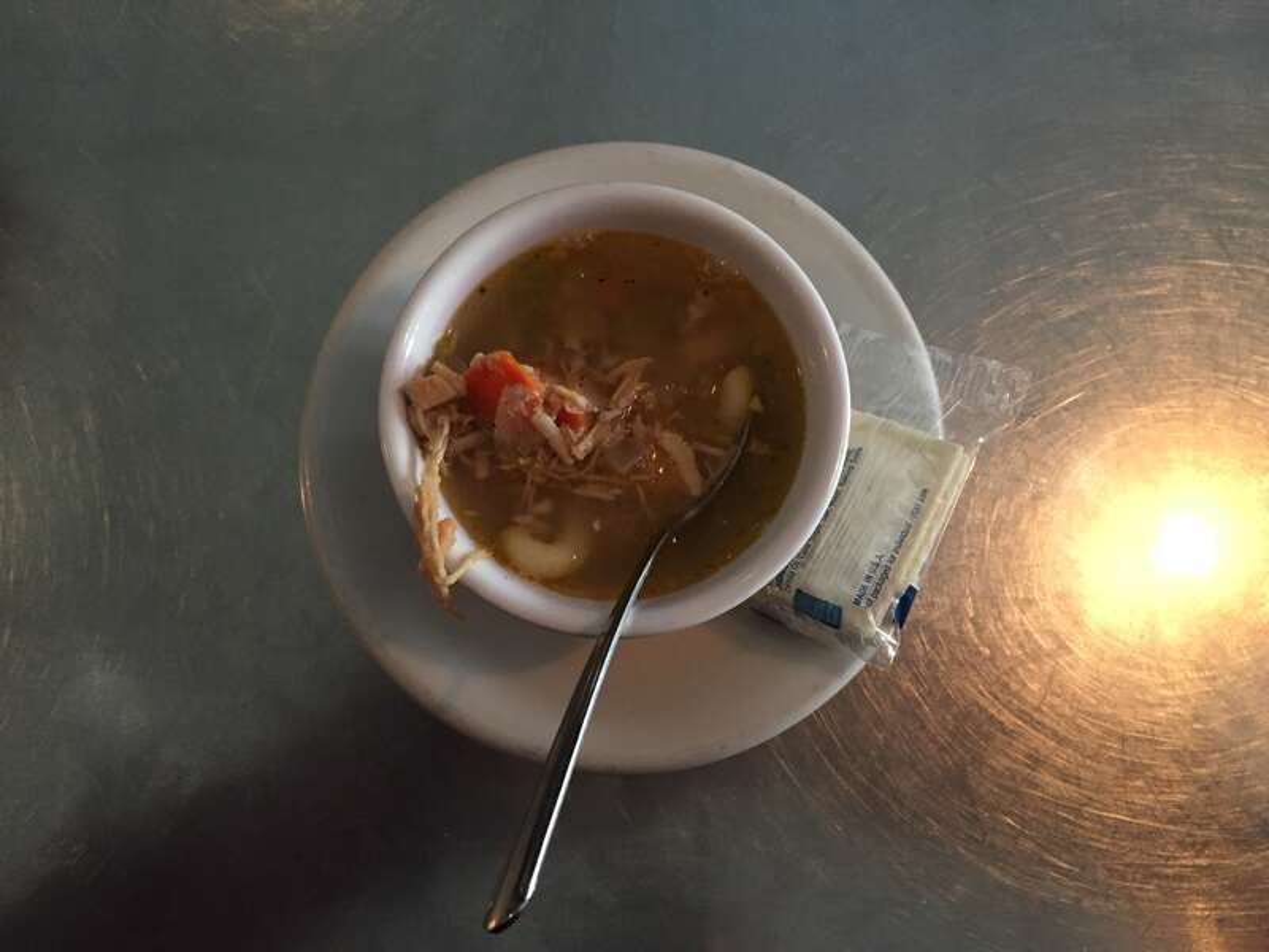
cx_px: 634
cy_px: 476
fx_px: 1063
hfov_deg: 61.7
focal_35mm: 29
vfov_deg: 48.2
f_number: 2.2
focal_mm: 4.15
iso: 250
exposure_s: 1/20
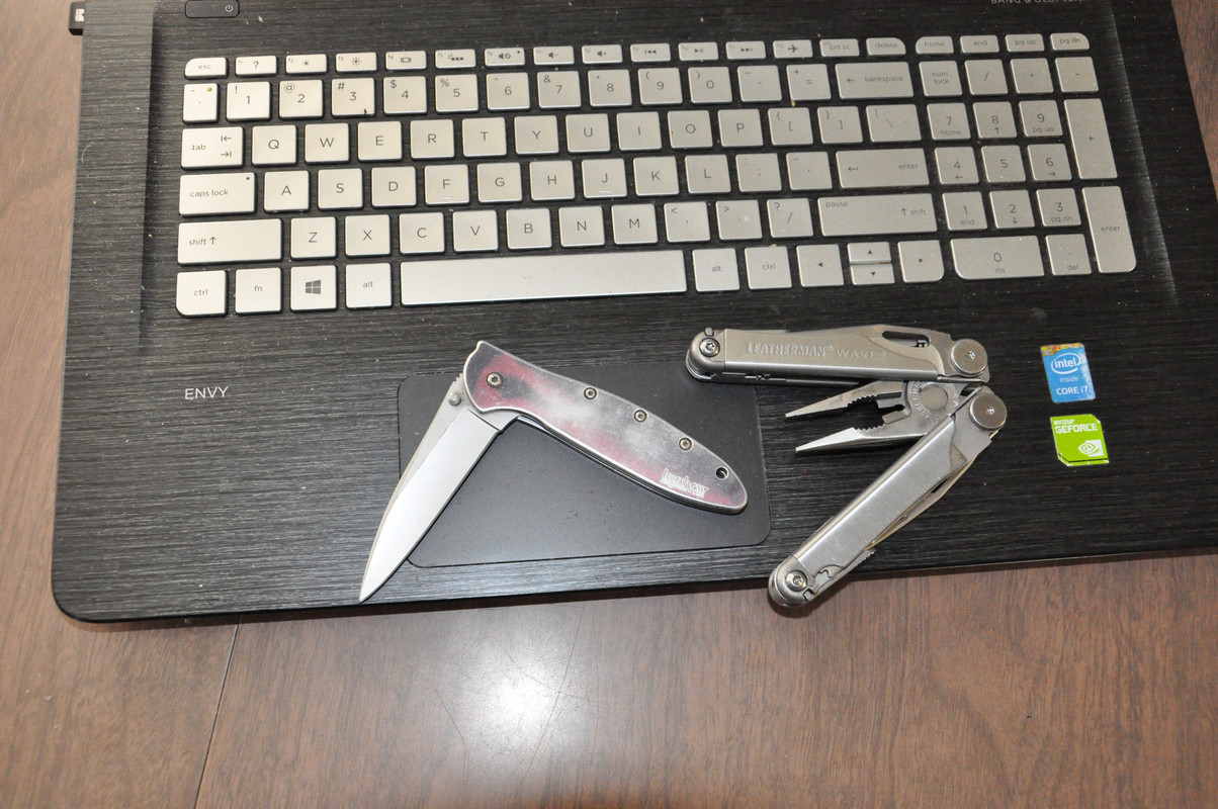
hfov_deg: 53.2
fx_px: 1217
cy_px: 404
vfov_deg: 36.8
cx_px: 609
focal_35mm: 36
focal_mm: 24
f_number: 5.6
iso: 3200
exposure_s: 1/60
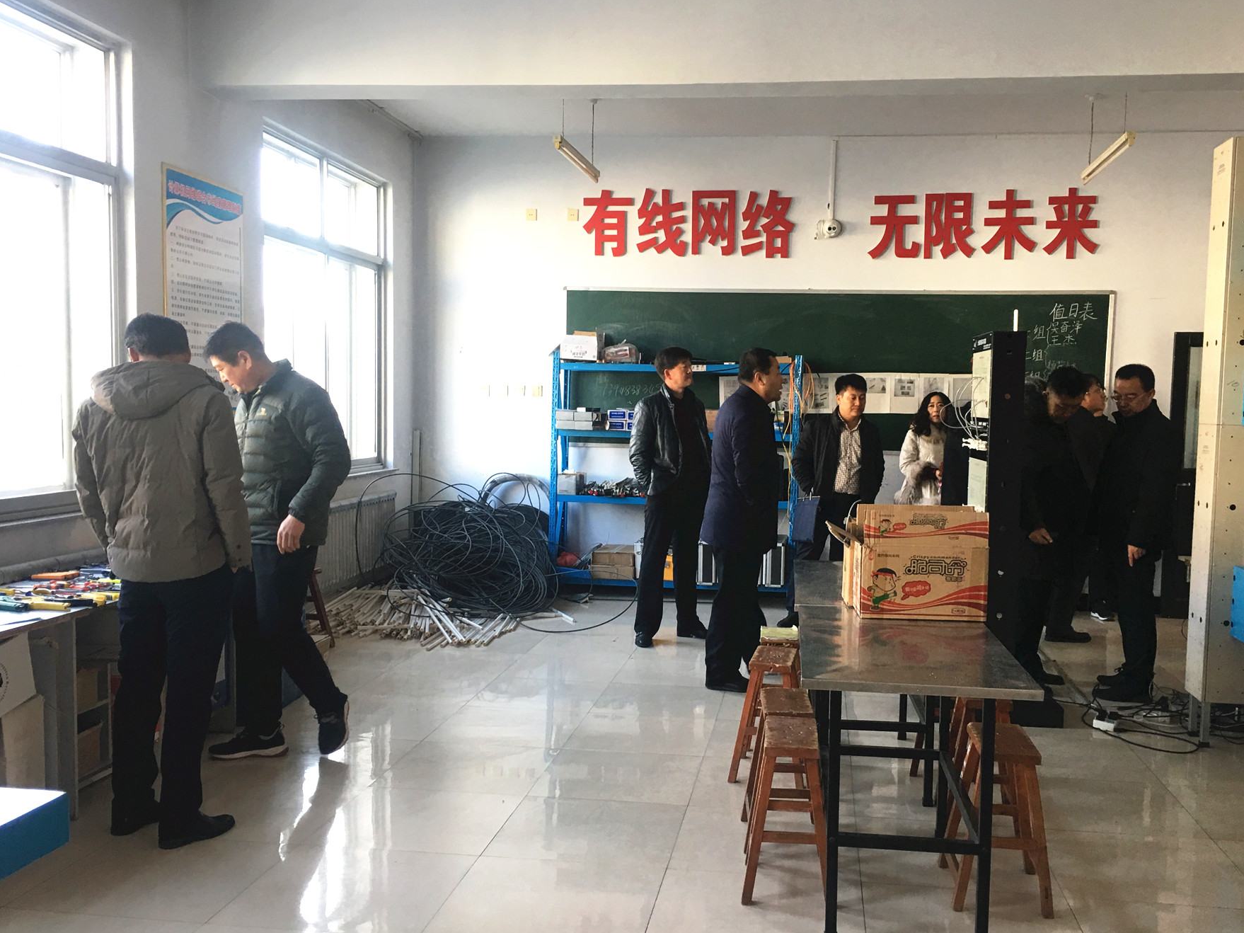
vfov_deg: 42.9
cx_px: 684
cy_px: 505
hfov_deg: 55.3
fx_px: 1186
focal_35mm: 33
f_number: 2.2
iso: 40
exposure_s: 1/33
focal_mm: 4.15
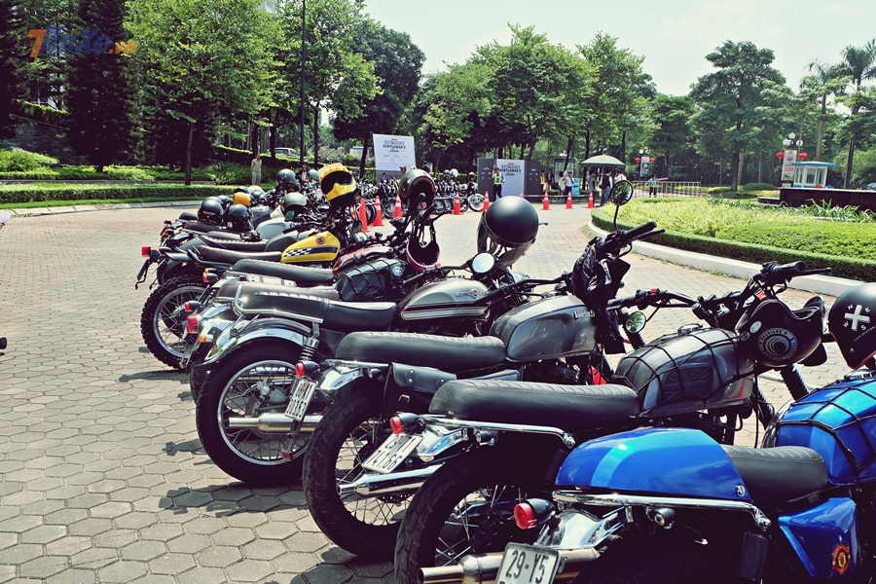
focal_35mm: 33
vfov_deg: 40.0
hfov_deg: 57.2
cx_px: 438
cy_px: 292
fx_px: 803
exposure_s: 1/400
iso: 400
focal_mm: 22.2
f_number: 8
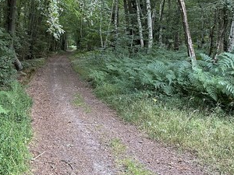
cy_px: 36
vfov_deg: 29.6
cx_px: 13
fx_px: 324
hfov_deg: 36.6
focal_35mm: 48
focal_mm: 6.86
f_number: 1.78
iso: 250
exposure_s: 1/69
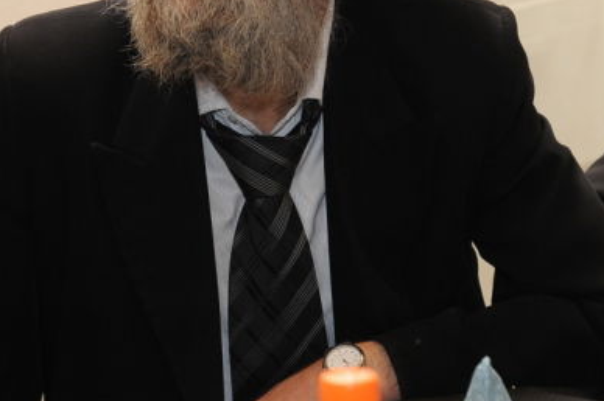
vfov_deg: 6.9
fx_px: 3319
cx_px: 223
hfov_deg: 10.4
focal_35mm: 198
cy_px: 64
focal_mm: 75
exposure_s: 1/125
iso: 640
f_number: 5.6
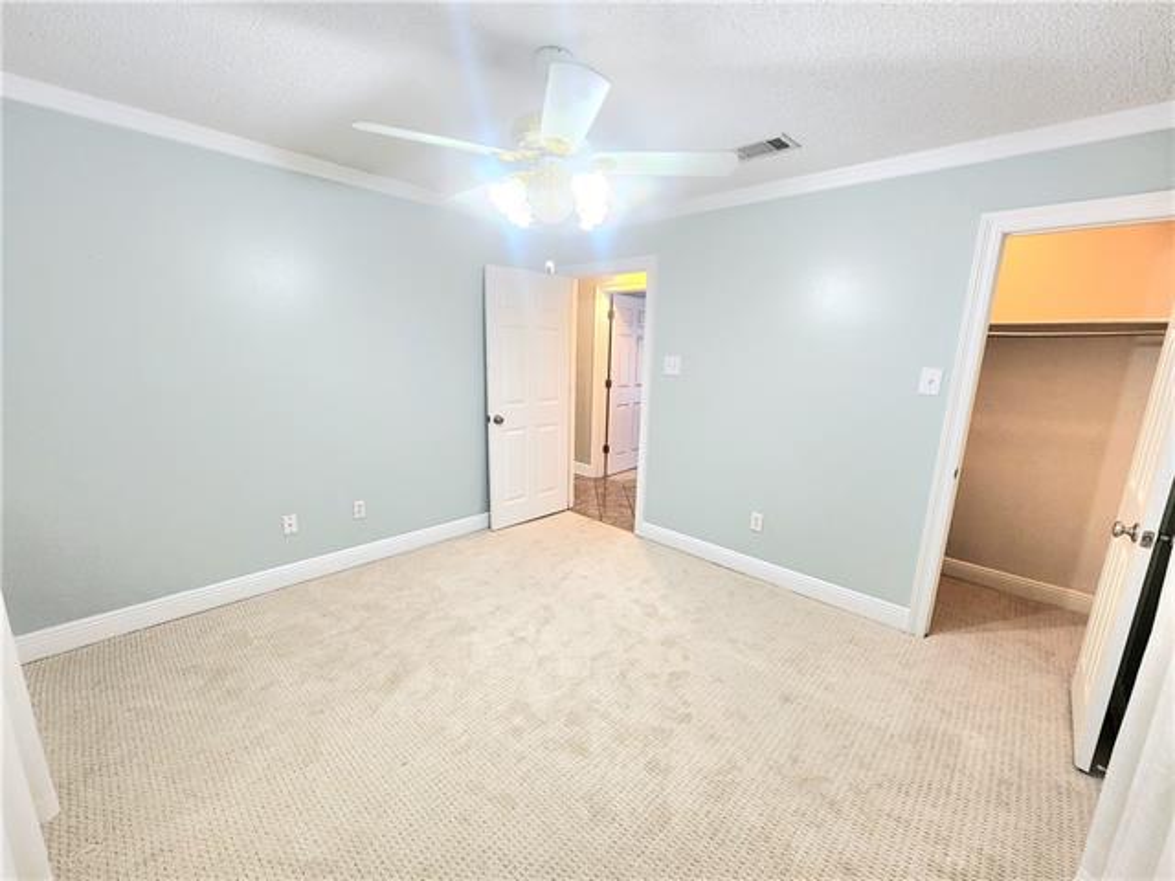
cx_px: 588
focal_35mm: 13
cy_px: 440
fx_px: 441
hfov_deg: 106.2
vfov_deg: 89.9
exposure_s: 1/60.2
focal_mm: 2.2
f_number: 2.2
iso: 200
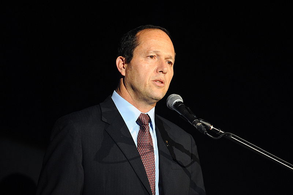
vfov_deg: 6.9
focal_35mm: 200
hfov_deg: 10.3
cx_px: 146
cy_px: 98
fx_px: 1626
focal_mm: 200
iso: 1600
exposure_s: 1/200
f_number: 4
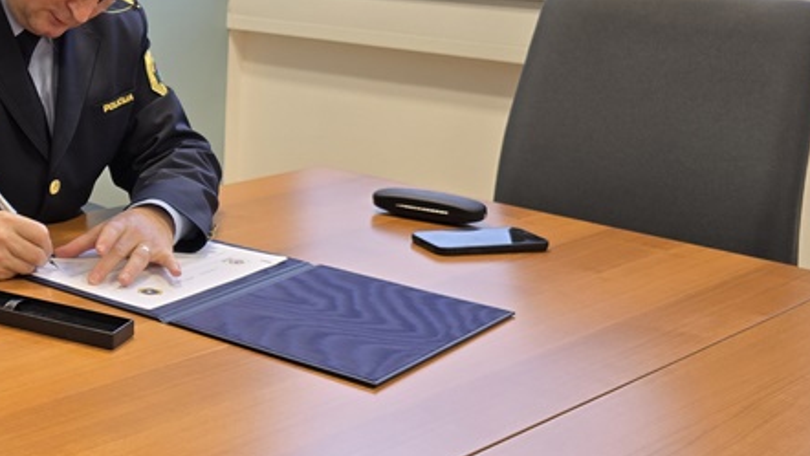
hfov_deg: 31.4
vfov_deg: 20.5
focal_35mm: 58
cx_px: -112
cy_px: 82
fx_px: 1246
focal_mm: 6.3
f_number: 1.7
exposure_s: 1/100
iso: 80
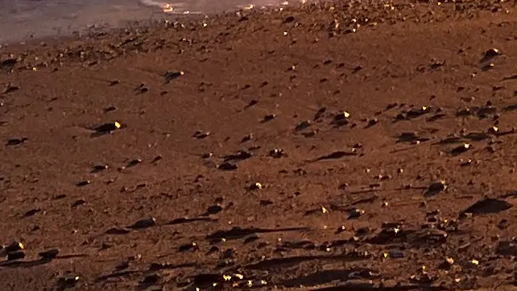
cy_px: -900
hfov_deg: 11.3
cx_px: 907
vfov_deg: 5.8
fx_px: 2440
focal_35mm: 178
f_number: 1.6
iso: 40
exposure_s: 1/282
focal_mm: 5.1
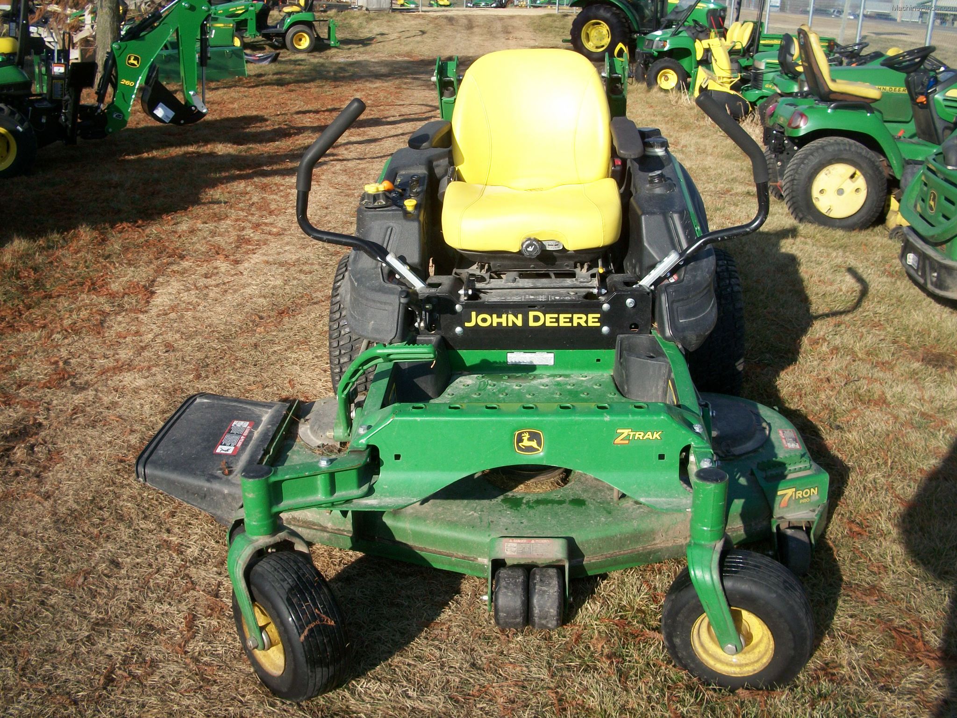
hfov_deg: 52.6
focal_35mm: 35
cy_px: 359
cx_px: 478
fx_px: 968
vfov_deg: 40.7
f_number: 5.6
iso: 80
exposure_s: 1/320
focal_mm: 6.3
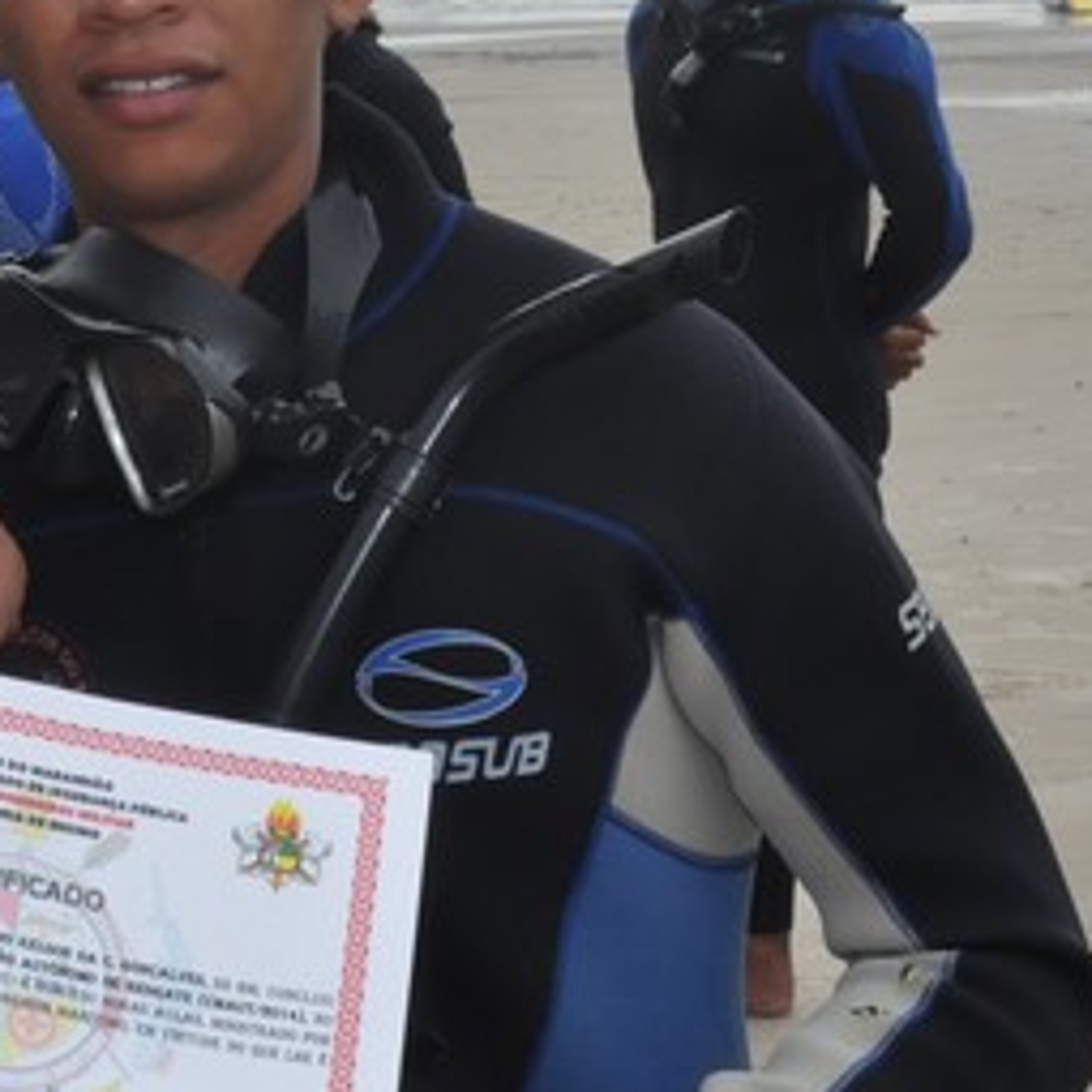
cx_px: 111
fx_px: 3141
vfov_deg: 19.7
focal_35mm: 88
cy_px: 388
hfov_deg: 19.4
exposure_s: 1/200
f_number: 20
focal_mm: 22
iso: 800
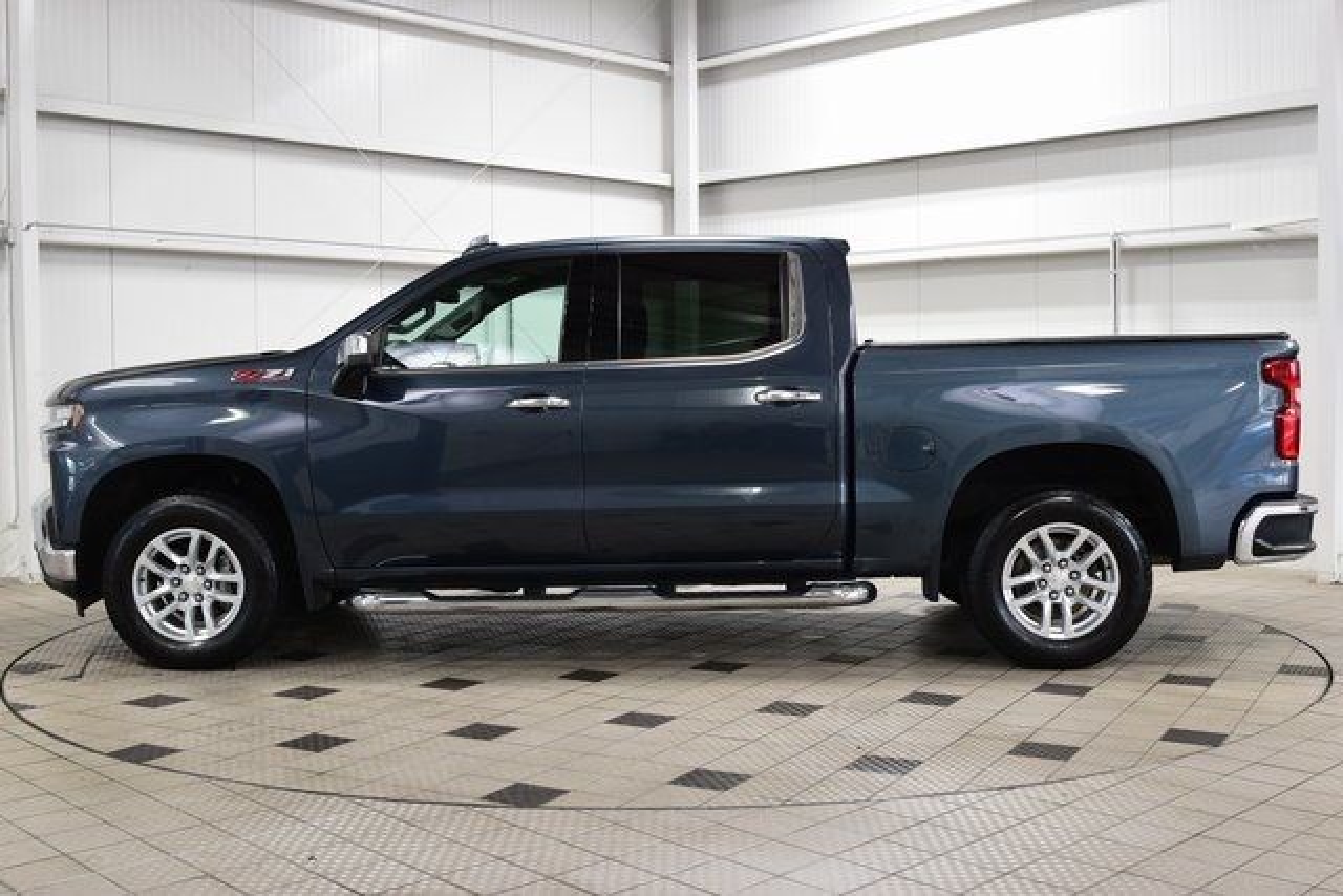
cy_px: 448
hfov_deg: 47.9
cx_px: 672
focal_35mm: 40
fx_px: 1511
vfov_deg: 33.0
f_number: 6.3
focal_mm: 27
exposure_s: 1/15
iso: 500
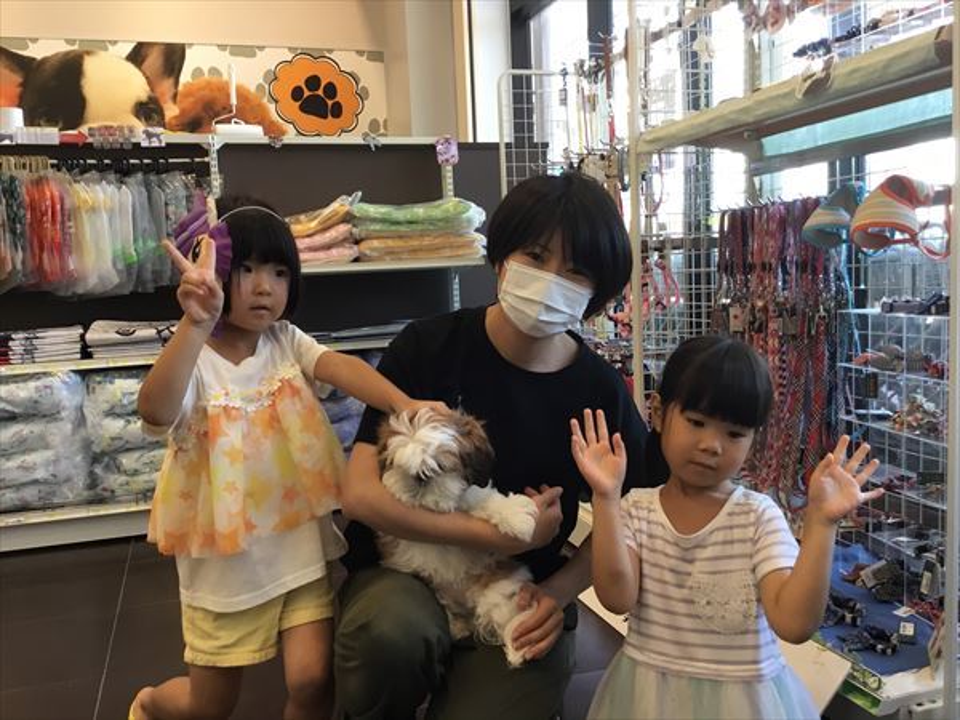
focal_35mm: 31
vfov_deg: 45.4
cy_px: 360
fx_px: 860
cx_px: 480
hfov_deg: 58.4
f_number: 2.4
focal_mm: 3.3
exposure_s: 1/40
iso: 25
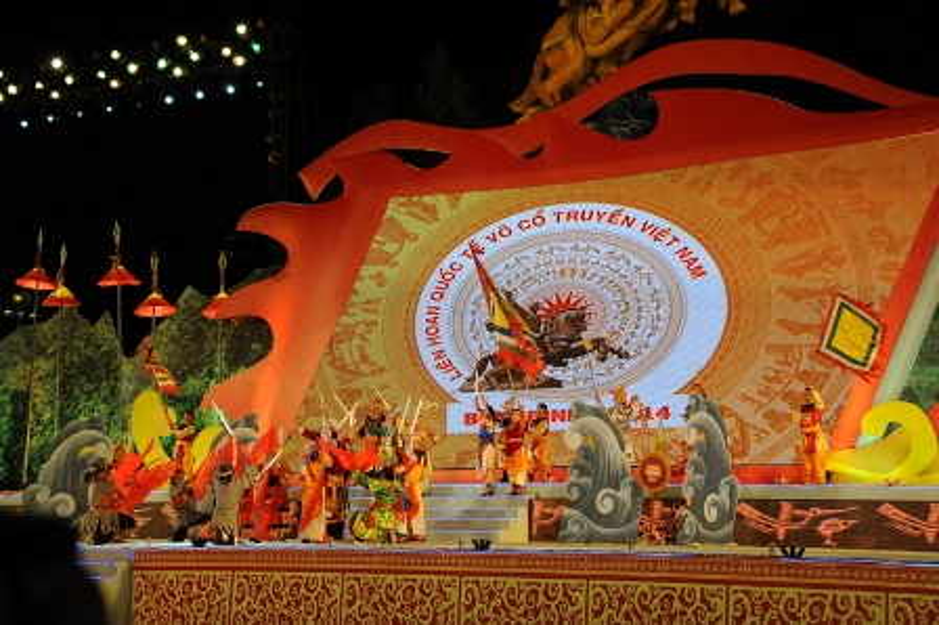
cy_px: 312
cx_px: 470
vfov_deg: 18.2
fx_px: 1955
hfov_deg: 27.0
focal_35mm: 75
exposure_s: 1/100
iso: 2000
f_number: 7.1
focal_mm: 75
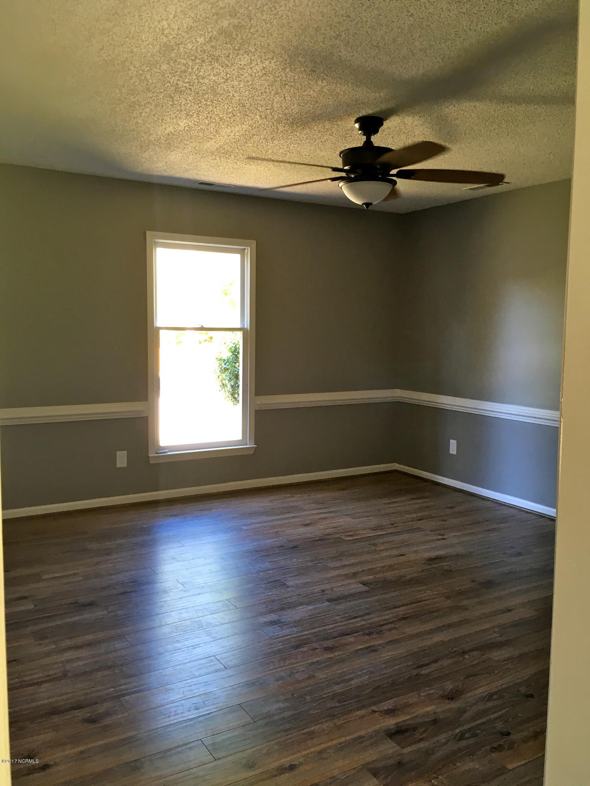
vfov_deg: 61.7
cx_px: 295
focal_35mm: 29
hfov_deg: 48.2
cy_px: 393
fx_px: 659
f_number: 2.2
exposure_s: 1/30
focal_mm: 4.15
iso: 50
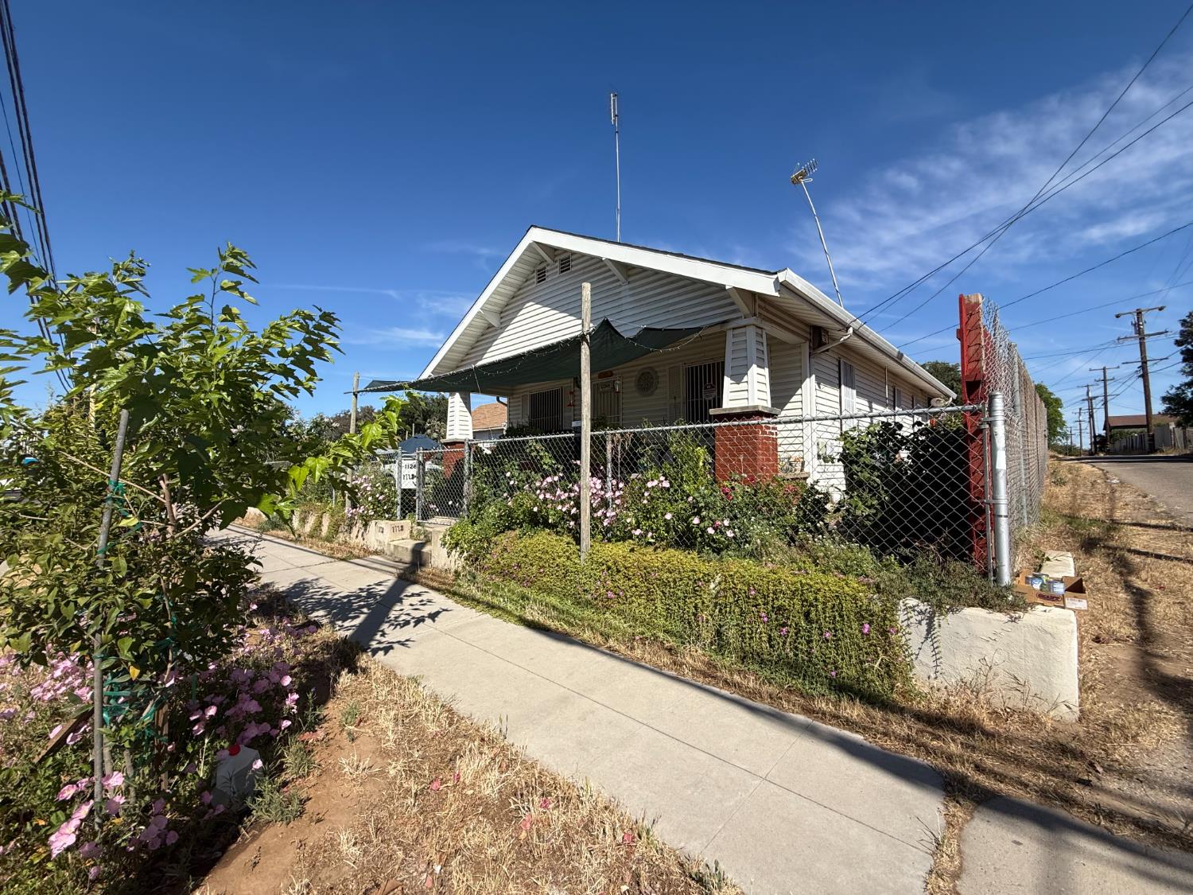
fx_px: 482
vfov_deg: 85.7
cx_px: 596
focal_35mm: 14
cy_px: 448
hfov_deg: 102.1
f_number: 2.2
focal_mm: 2.22
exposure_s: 1/2092
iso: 50
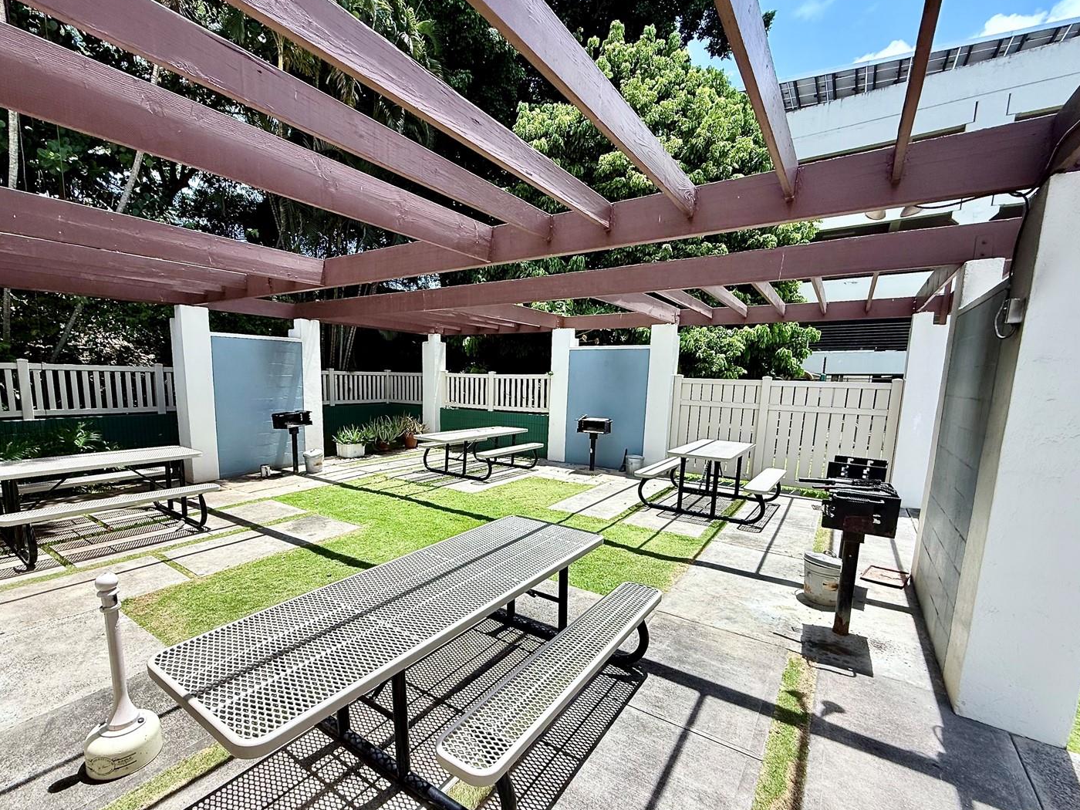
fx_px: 499
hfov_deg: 94.2
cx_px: 491
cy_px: 451
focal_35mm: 16
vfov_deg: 77.8
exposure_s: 1/1534
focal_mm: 2.22
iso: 50
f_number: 2.2
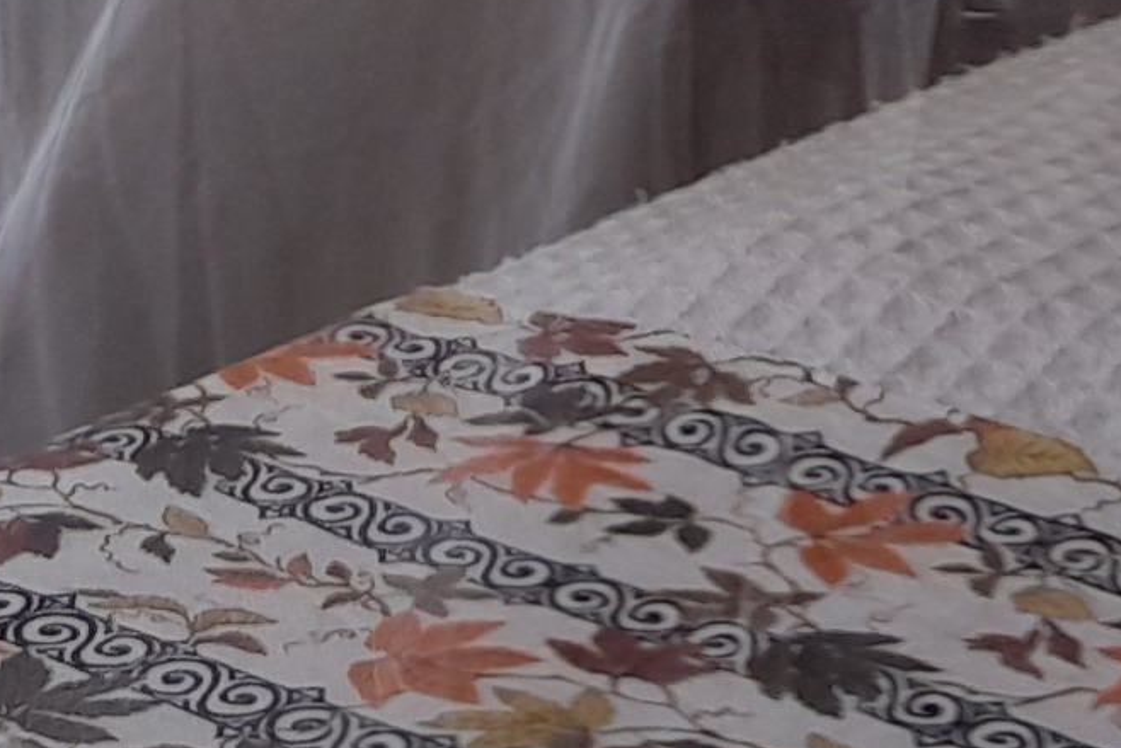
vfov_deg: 8.2
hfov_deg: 13.0
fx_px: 4921
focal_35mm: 158
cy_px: -794
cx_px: 416
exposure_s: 1/100
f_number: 2
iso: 40
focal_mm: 4.6
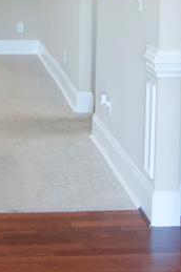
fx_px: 741
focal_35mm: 98
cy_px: 4
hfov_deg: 13.7
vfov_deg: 20.2
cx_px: -6
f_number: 3.5
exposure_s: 1/60
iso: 800
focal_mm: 22
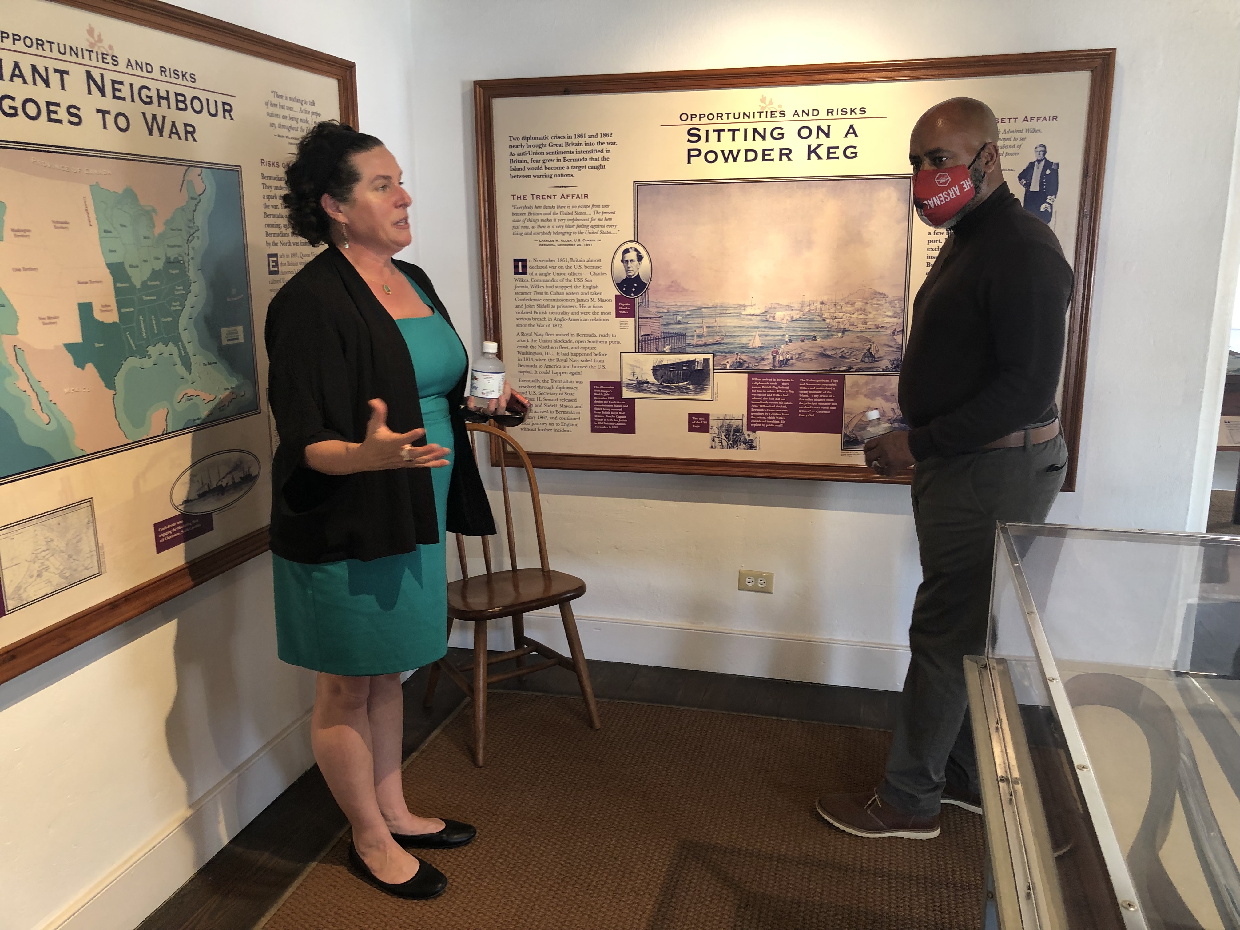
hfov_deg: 63.4
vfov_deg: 49.7
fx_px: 1003
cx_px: 620
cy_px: 465
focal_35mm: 28
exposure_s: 1/24
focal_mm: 3.99
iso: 40
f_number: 1.8
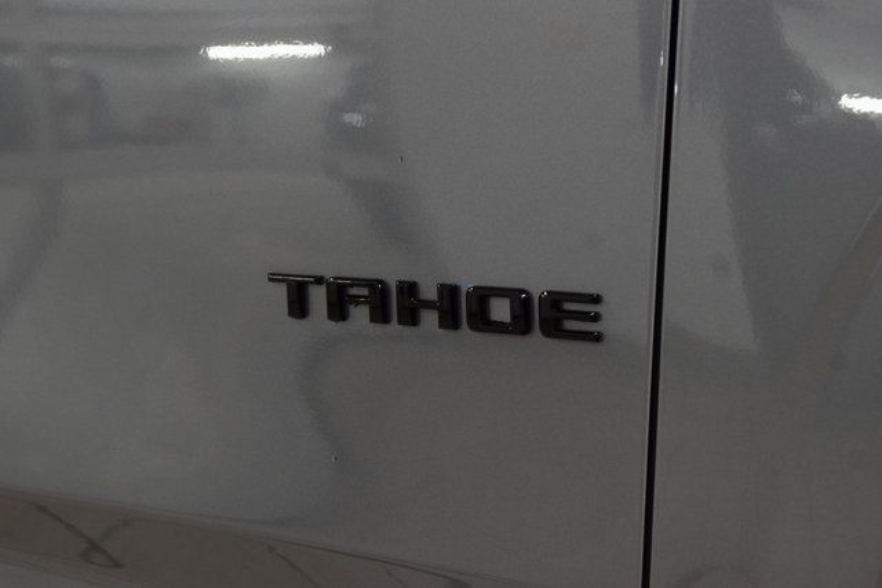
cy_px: 294
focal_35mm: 105
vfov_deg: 13.0
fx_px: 2573
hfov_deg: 19.5
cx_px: 441
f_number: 6.3
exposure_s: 1/30
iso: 1600
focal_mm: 70
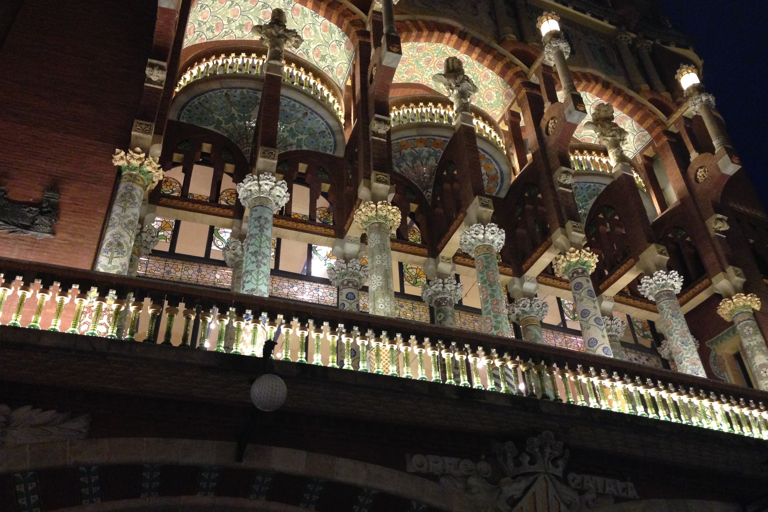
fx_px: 747
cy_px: 258
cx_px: 383
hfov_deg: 54.4
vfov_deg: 37.9
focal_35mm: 35
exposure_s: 1/17
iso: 400
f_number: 2.4
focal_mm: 4.12
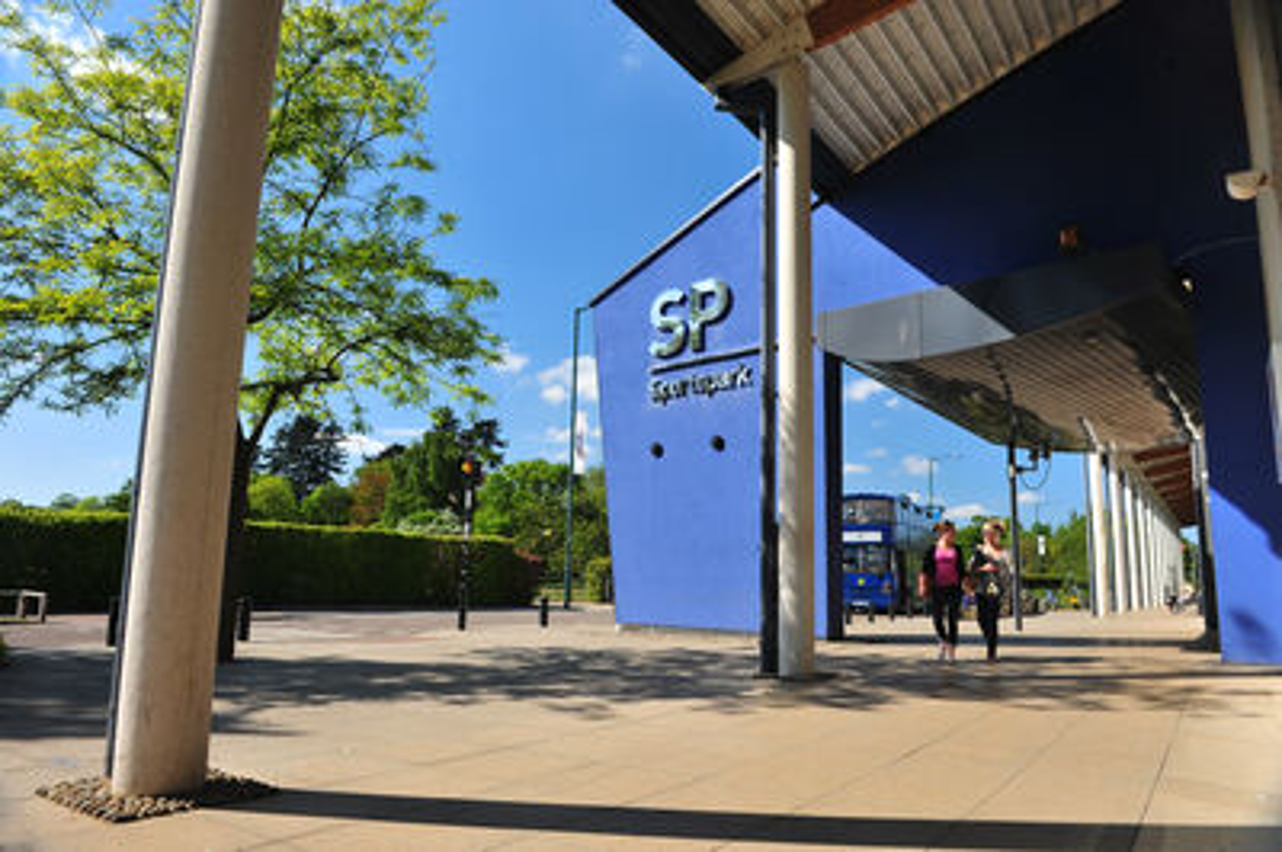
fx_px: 854
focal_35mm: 24
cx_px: 641
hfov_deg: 73.8
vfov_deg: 53.1
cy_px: 426
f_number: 9
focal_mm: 24
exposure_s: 1/125
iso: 250
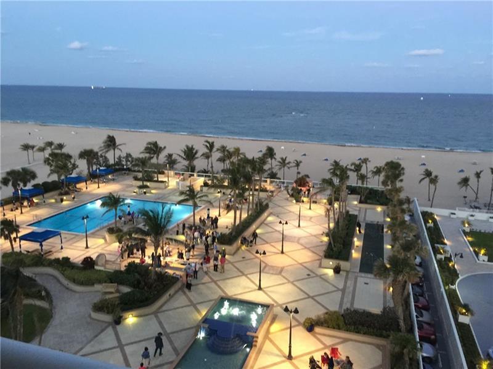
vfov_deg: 48.2
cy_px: 184
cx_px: 246
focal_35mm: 29
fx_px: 413
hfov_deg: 61.7
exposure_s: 1/10
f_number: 2.2
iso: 125
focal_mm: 4.15
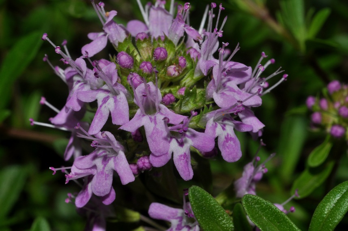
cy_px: 116
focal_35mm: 90
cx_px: 174
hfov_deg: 22.6
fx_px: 869
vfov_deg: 15.2
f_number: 29
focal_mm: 60
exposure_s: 1/200
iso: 200
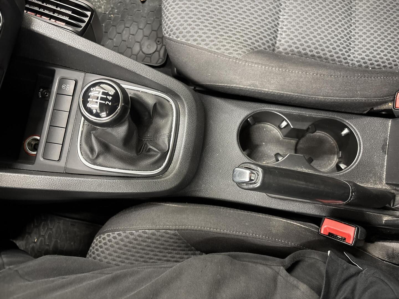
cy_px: 150
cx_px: 200
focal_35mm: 26
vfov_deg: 53.1
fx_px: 300
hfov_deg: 67.3
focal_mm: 5.96
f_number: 1.6
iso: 500
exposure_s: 1/25
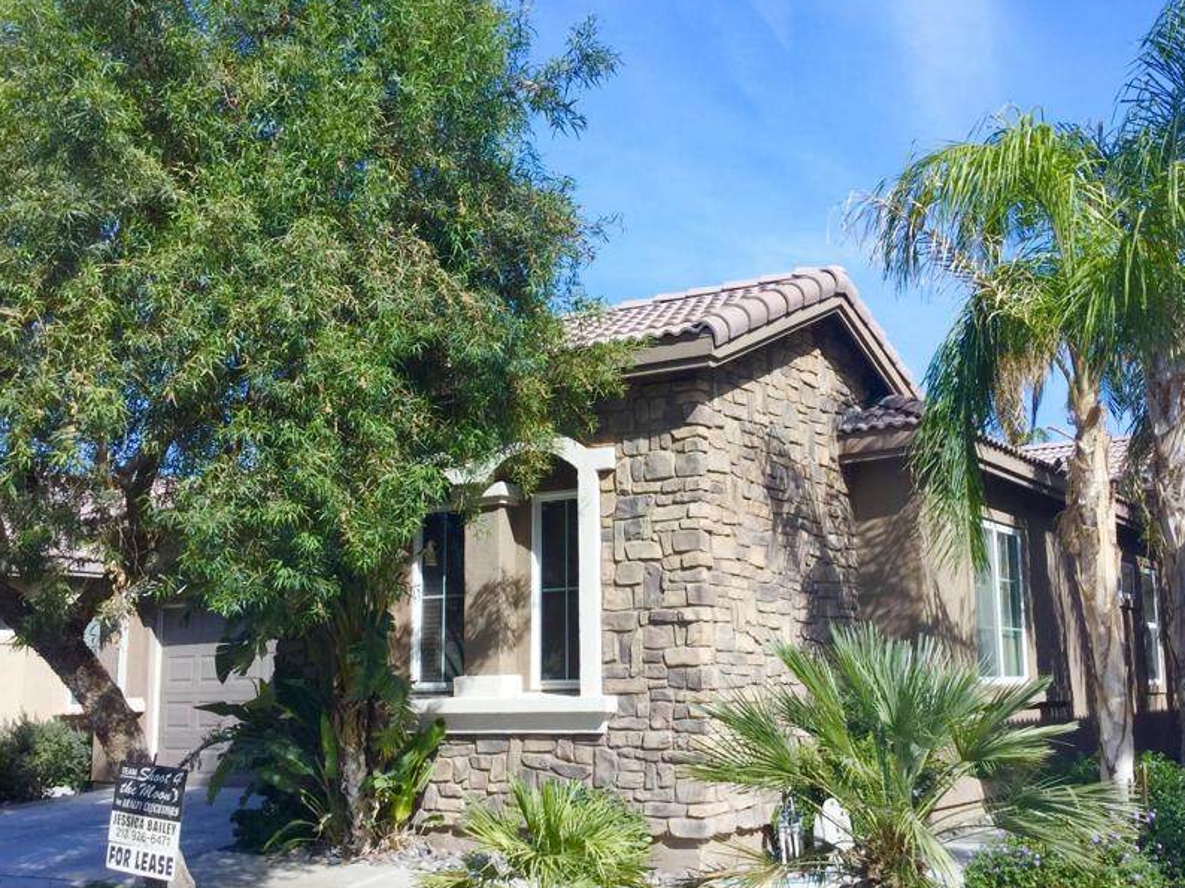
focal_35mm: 40
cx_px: 658
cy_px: 437
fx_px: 1369
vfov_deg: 35.9
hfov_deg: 46.7
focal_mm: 3.3
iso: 25
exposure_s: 1/272
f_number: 2.4
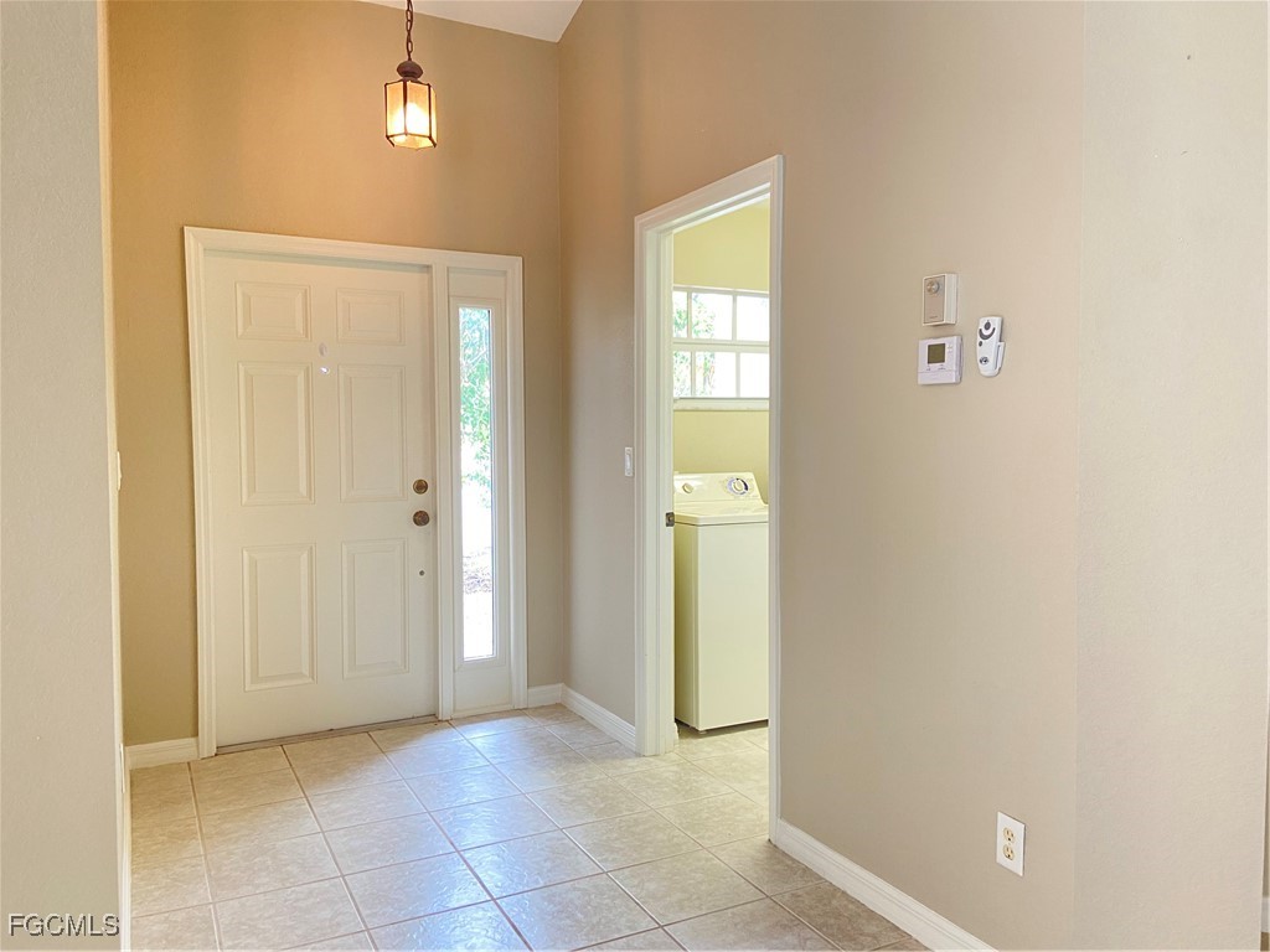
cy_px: 476
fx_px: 954
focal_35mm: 26
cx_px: 635
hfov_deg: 67.3
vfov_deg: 53.1
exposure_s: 1/60
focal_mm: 4.25
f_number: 1.8
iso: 250
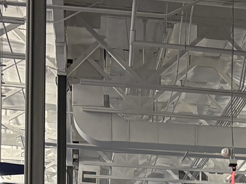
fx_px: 1286
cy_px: 337
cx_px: 432
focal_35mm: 181
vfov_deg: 7.9
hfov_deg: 10.3
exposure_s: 1/60
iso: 160
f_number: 1.6
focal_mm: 5.96
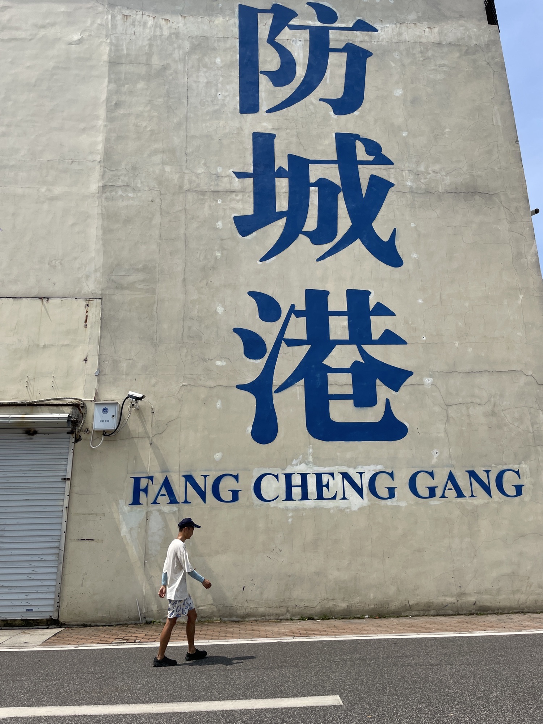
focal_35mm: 26
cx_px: 272
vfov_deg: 67.3
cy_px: 362
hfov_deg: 53.1
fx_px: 544
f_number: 1.6
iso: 32
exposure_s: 1/5051
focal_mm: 4.2
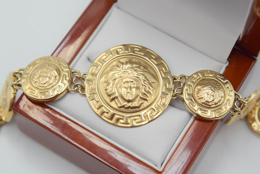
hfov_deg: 16.1
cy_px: 87
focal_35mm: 128
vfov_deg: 10.8
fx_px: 922
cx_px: 130
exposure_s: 1/250
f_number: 8
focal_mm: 85
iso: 320
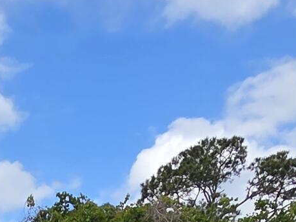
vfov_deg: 12.0
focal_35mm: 85
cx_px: -143
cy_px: 604
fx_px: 727
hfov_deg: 20.0
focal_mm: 2.2
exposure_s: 1/1484
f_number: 2.2
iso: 50
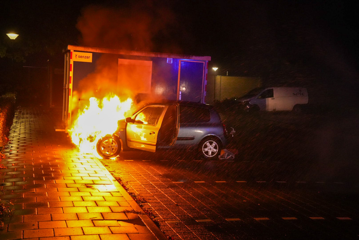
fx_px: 499
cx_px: 180
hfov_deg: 39.6
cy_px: 120
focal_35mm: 50
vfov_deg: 27.0
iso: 8000
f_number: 6.3
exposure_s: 1/60
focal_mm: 50
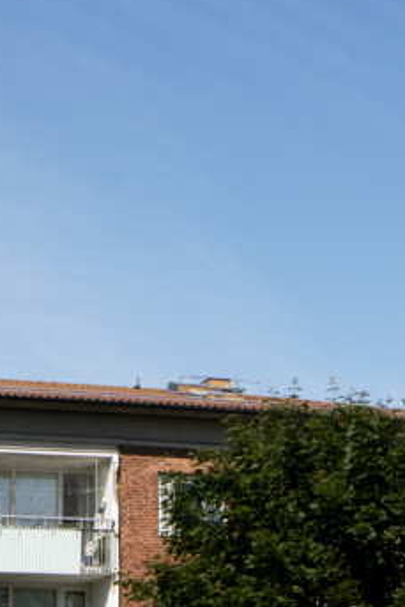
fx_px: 2124
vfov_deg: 15.9
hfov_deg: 10.9
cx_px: 207
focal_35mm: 126
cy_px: -9
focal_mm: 48
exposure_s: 1/1250
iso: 200
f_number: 8
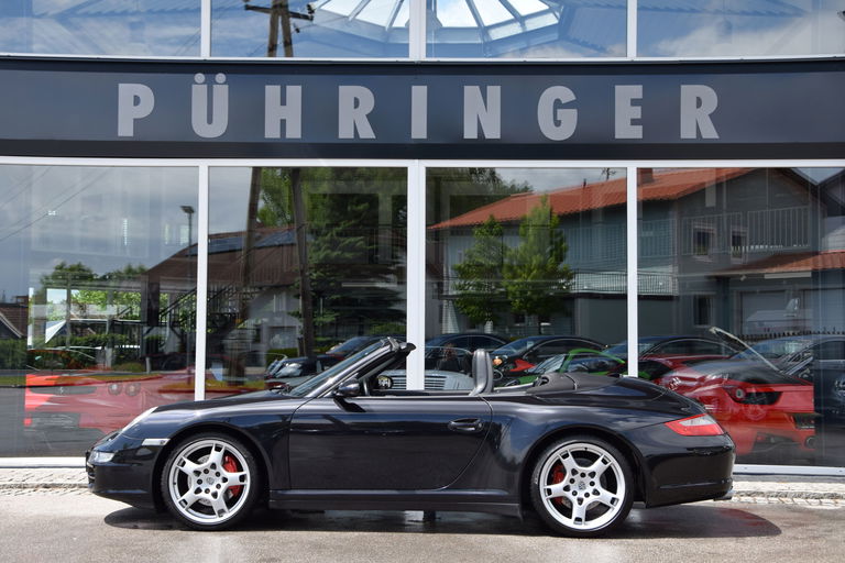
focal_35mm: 51
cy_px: 282
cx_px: 422
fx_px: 1197
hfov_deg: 38.9
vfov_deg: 26.5
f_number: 9
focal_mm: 34
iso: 200
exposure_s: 1/320
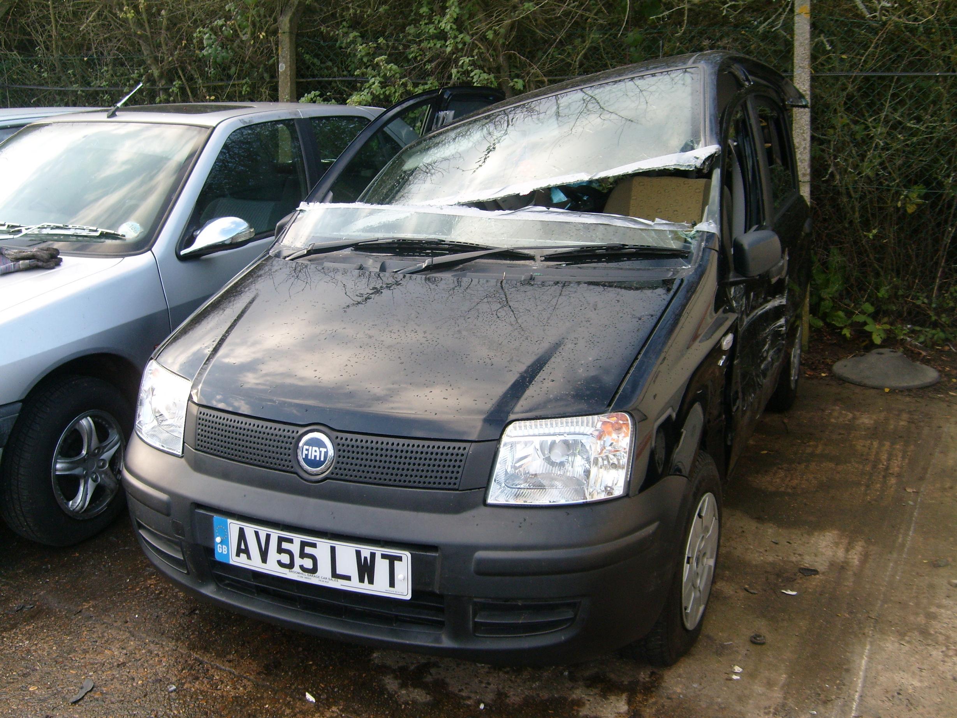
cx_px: 478
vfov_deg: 40.7
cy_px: 359
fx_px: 968
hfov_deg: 52.6
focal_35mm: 35
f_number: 2.8
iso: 80
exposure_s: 1/180
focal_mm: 5.8
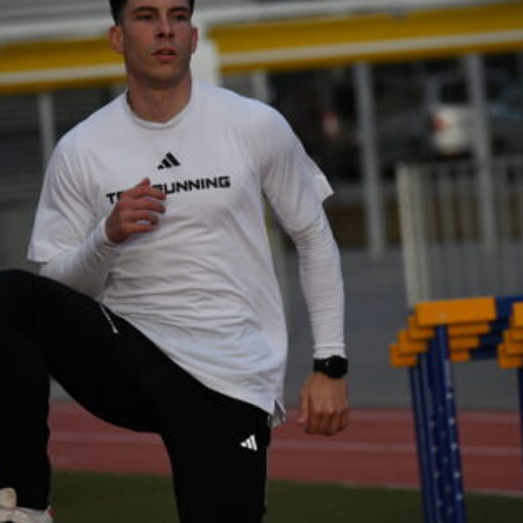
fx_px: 6513
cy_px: 241
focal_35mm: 381
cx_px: 281
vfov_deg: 4.6
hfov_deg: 4.6
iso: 1000
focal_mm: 220
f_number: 5.6
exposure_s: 1/2500
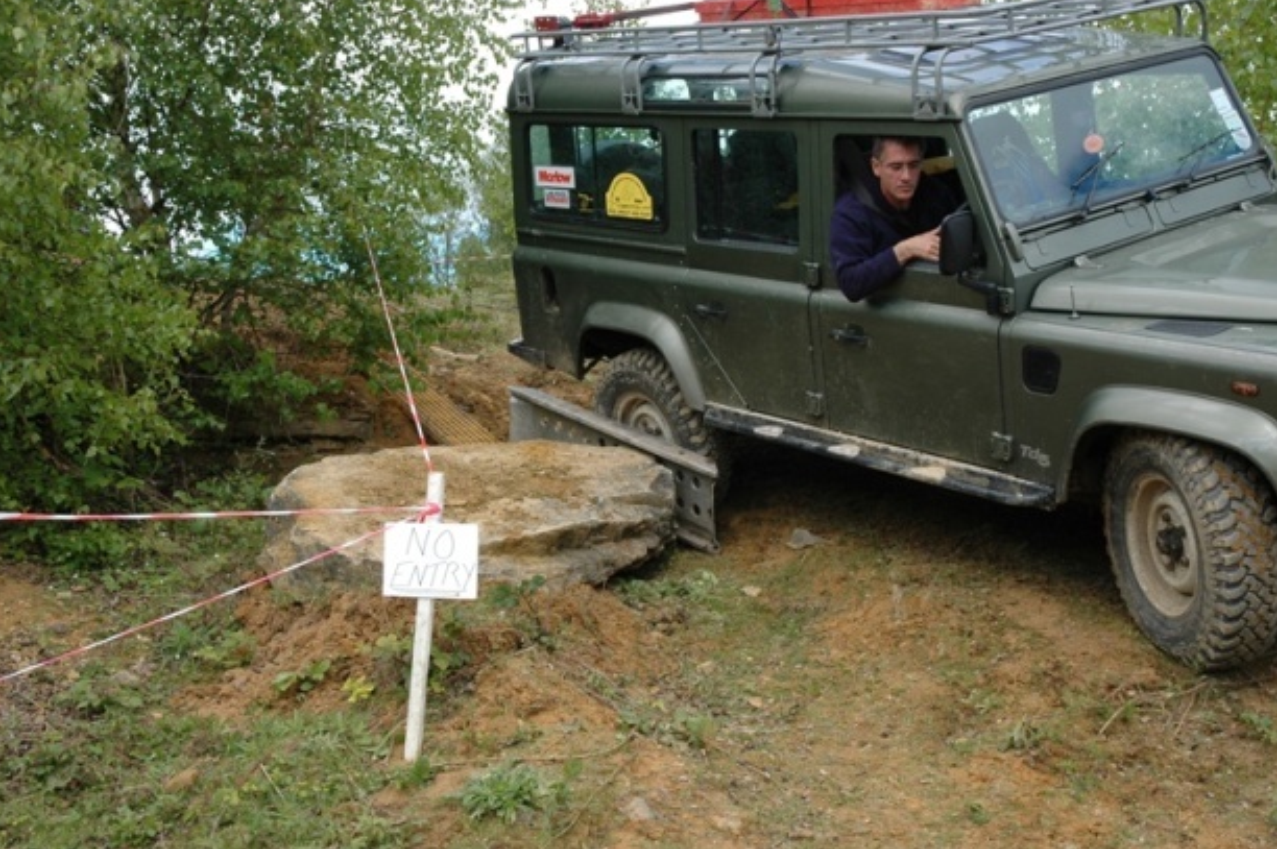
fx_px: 1613
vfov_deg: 29.5
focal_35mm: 46
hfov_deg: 43.2
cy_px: 413
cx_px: 664
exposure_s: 1/160
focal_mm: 29
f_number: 6.3
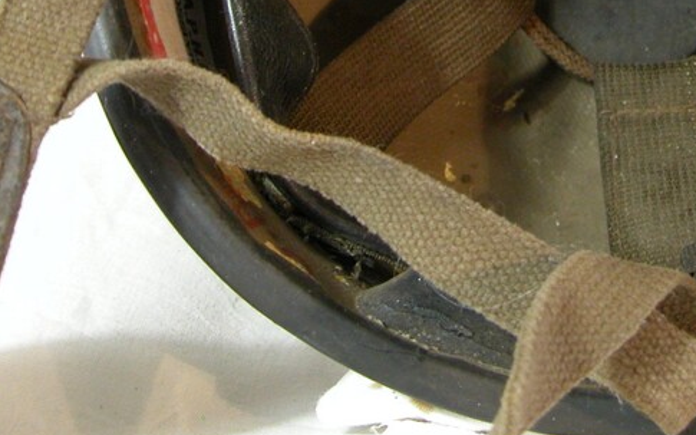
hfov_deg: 20.1
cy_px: -106
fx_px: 1954
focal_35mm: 103
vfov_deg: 12.4
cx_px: 504
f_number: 3
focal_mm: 11.6
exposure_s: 1/4.3
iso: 224
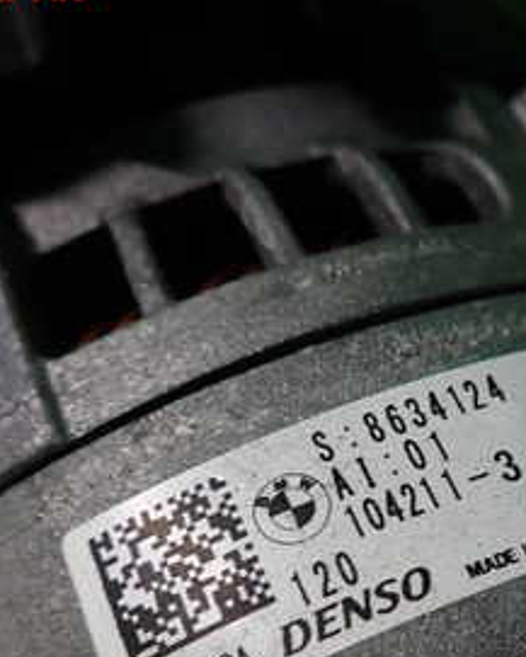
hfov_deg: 27.9
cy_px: 499
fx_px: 1050
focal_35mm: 54
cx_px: 371
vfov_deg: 34.0
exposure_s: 1/50
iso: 200
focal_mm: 4.5
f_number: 2
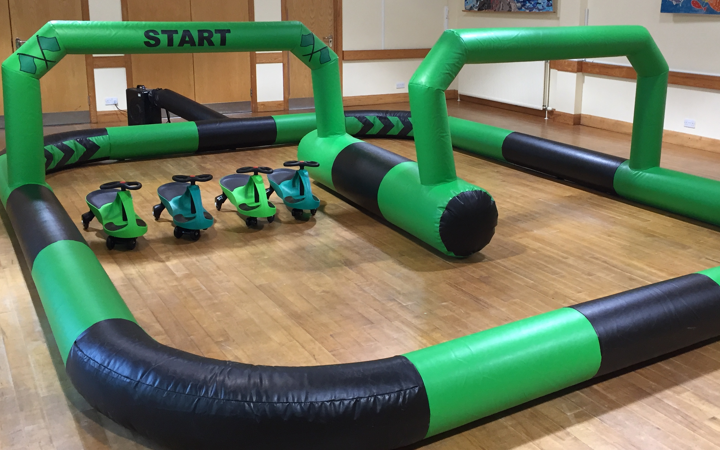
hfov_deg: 50.2
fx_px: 765
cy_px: 165
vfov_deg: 32.6
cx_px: 421
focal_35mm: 39
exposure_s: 1/33
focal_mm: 4.15
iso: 125
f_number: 2.2
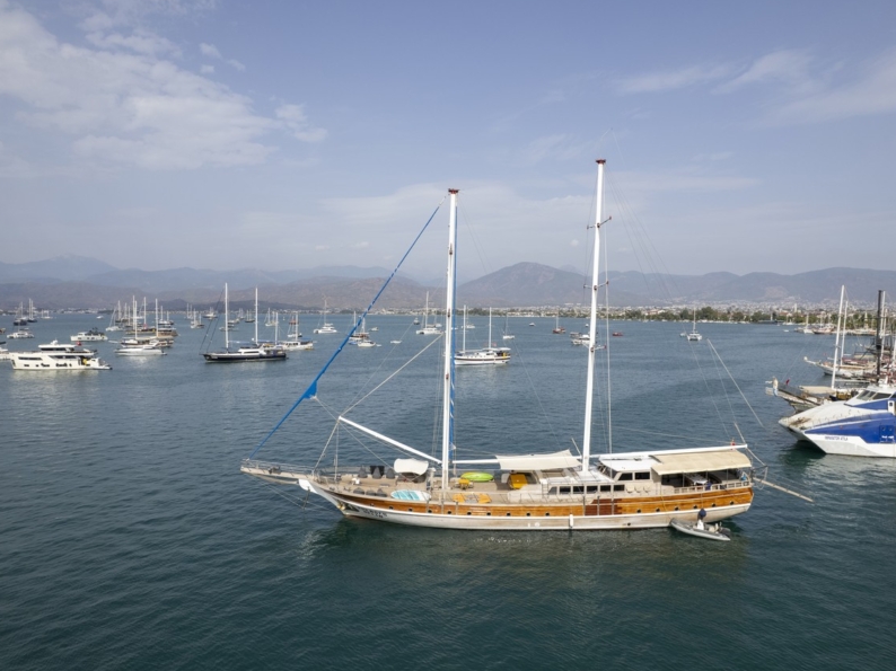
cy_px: 335
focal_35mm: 24
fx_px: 621
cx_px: 449
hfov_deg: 71.6
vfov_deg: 56.8
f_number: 2.8
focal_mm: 8.38
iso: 110
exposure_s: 1/2500
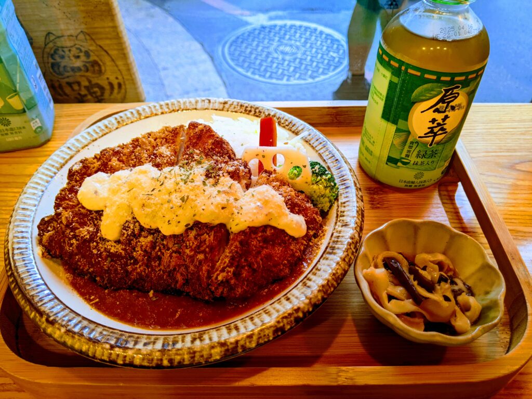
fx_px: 415
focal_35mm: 27
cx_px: 266
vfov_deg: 51.4
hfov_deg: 65.3
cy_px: 200
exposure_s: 1/40
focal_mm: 4.44
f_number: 1.8
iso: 65
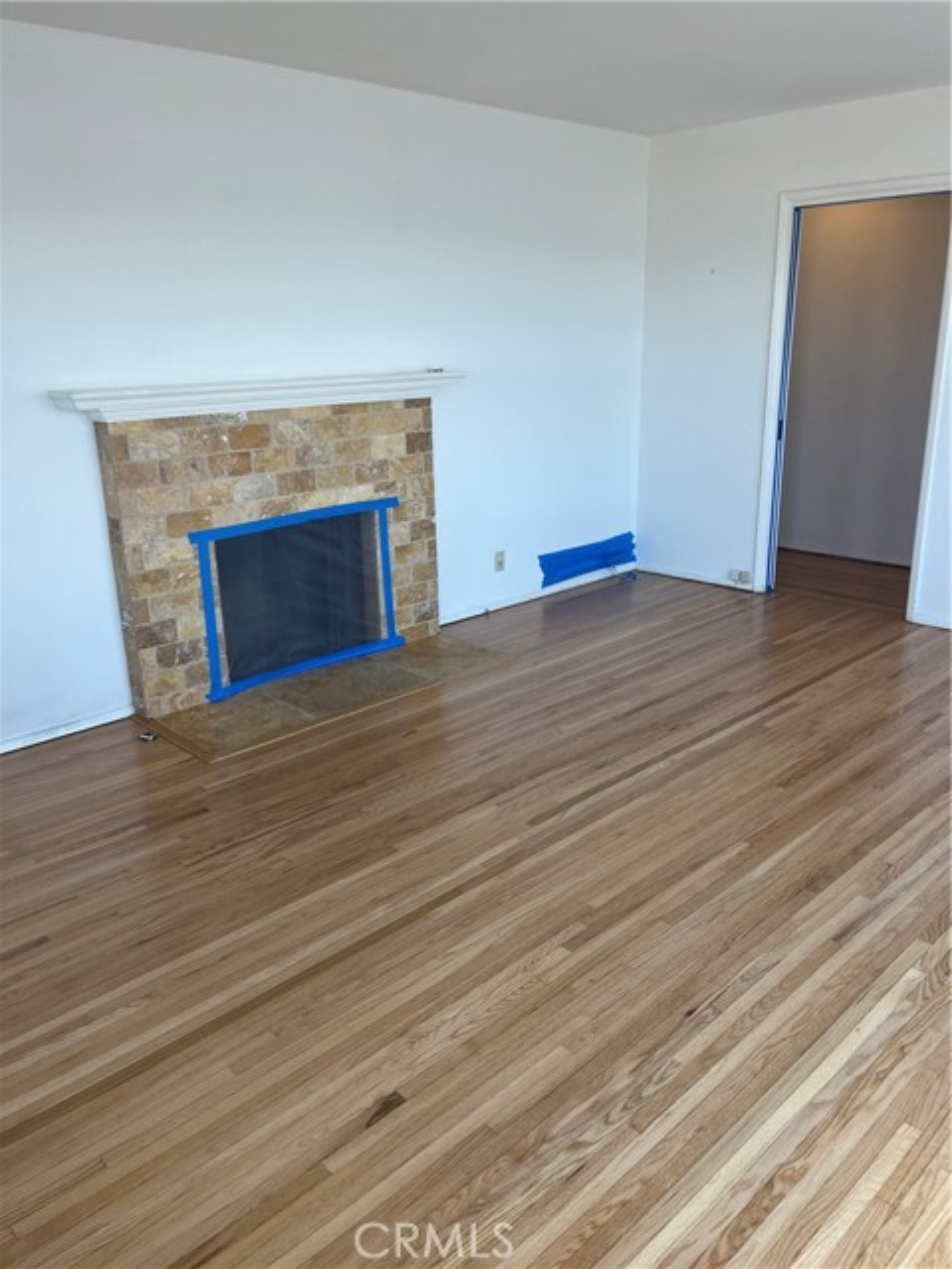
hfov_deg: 53.1
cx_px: 476
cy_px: 634
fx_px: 953
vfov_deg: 67.3
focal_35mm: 26
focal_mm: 5.1
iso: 50
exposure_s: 1/120
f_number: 1.6
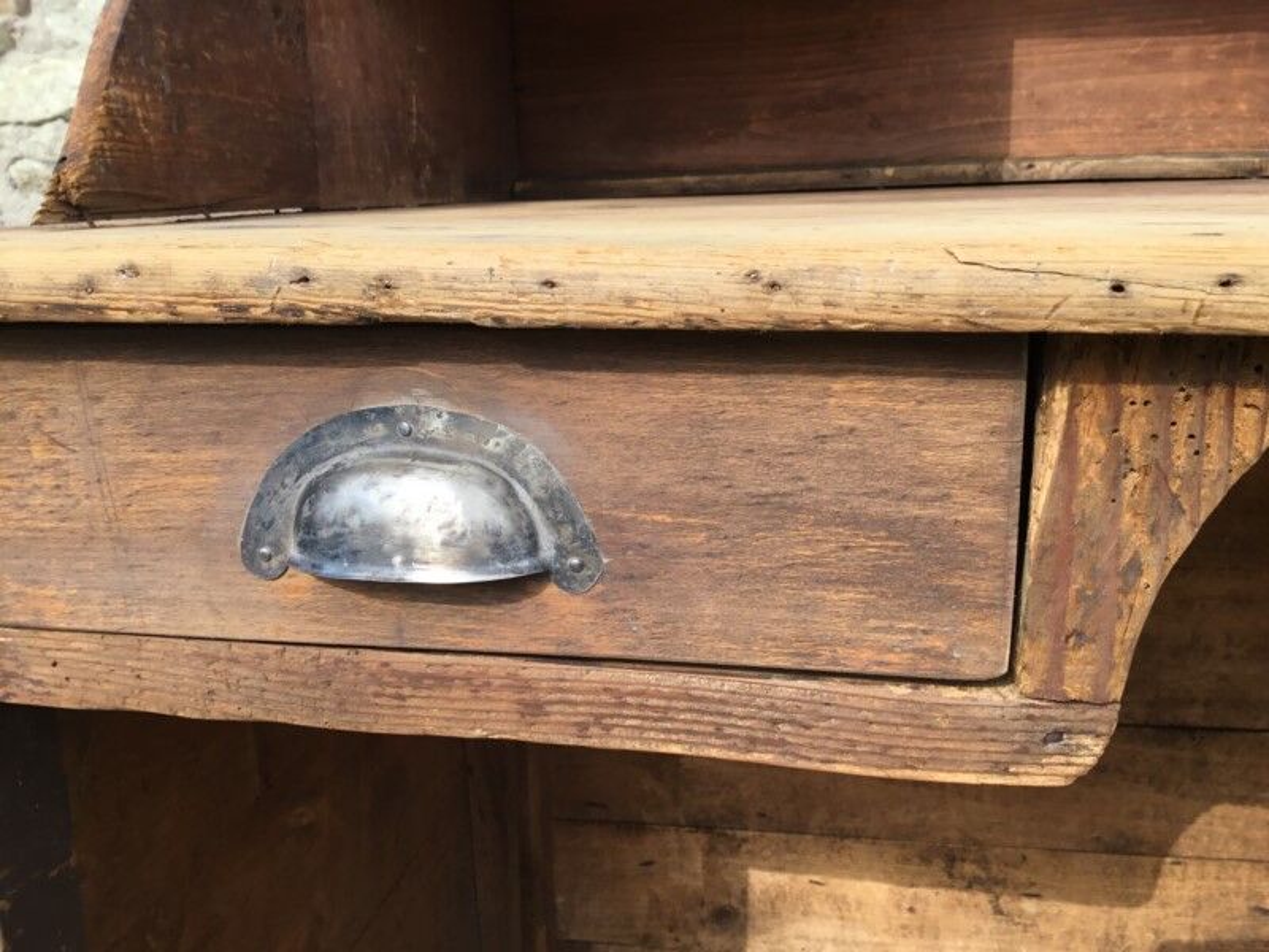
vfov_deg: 45.4
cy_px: 476
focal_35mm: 31
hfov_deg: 58.4
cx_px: 634
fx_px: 1136
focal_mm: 3.3
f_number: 2.4
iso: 25
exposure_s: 1/431
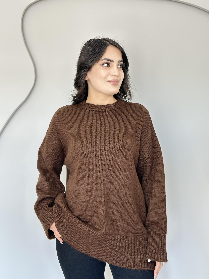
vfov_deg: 39.7
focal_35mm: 48
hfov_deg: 30.3
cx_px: 104
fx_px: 386
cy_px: 140
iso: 125
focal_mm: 6.86
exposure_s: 1/73
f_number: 1.78
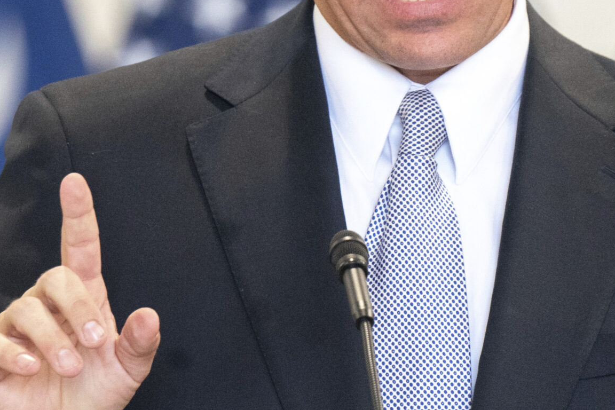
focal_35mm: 1269
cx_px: 255
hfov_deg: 1.6
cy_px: -36
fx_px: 21677
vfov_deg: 1.1
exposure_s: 1/400
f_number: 6.3
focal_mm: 571
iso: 10000
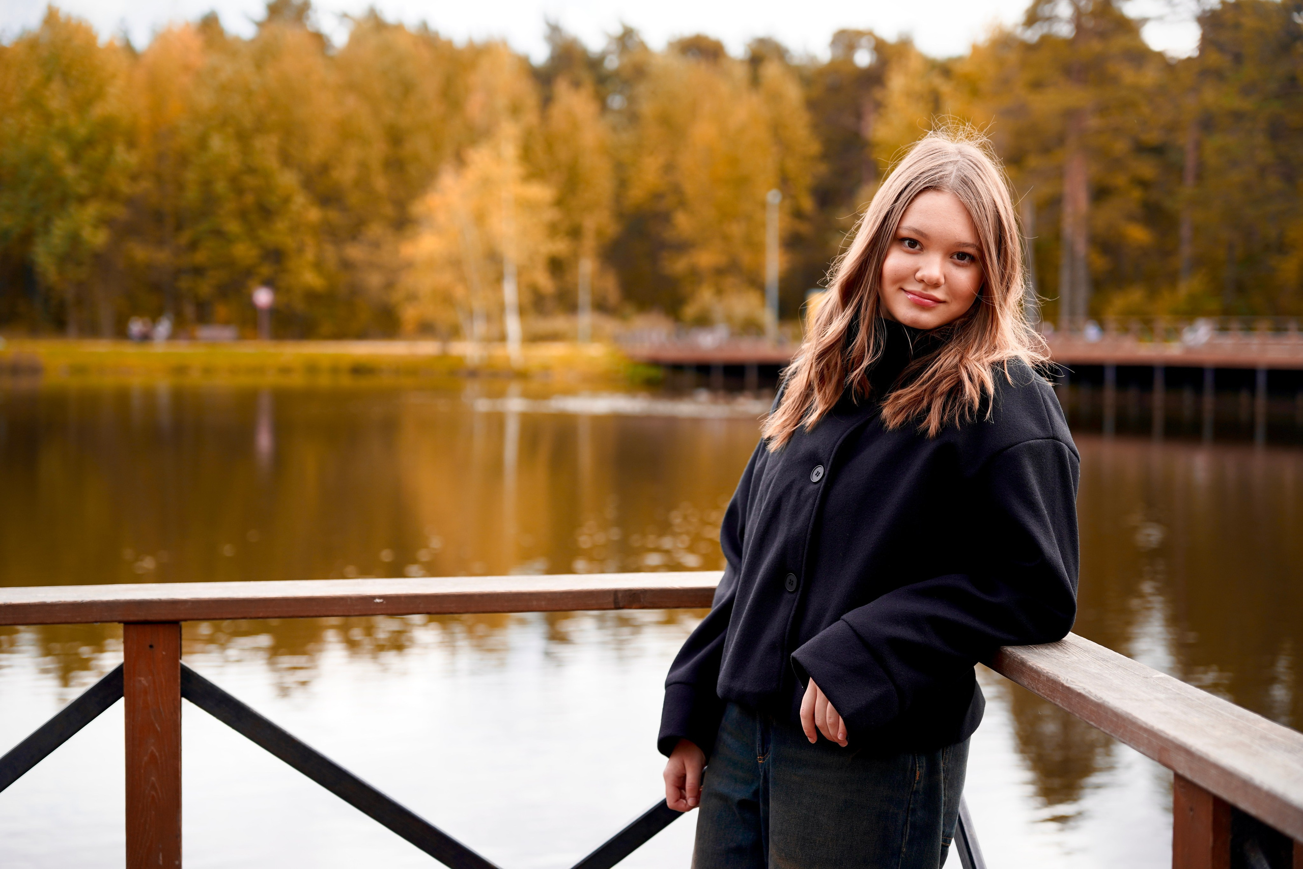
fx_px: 1842
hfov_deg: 39.0
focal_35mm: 51
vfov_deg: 26.5
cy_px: 434
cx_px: 652
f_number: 2.8
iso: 125
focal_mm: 50.9
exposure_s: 1/400
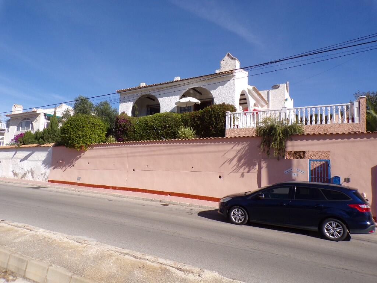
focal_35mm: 24
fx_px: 261
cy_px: 142
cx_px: 188
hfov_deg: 71.6
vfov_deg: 56.8
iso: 80
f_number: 5.8
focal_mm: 4.3
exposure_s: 1/420
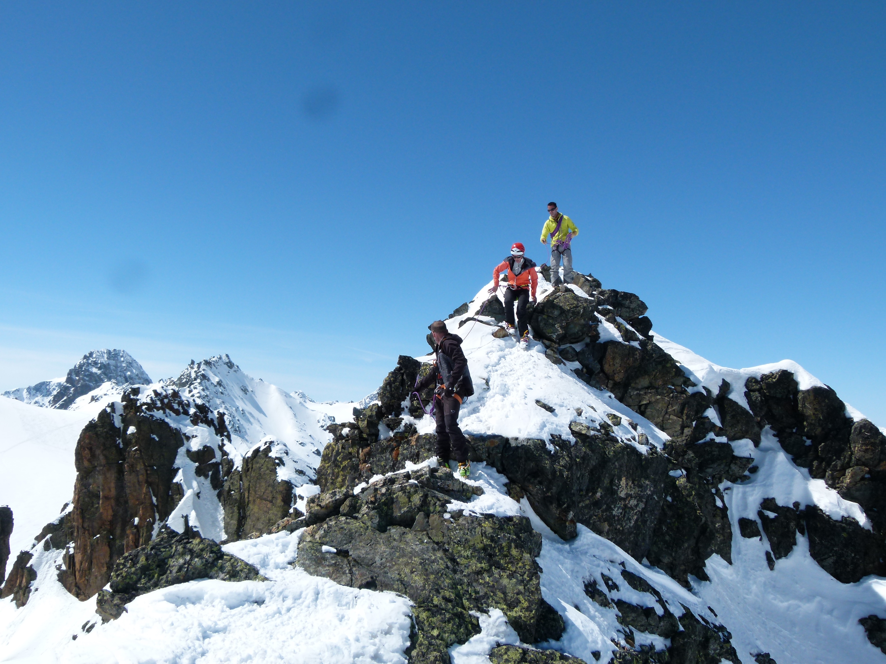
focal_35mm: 30
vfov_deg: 46.8
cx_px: 443
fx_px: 768
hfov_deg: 60.0
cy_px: 332
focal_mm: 5.3
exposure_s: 1/2000
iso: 100
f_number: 4.5
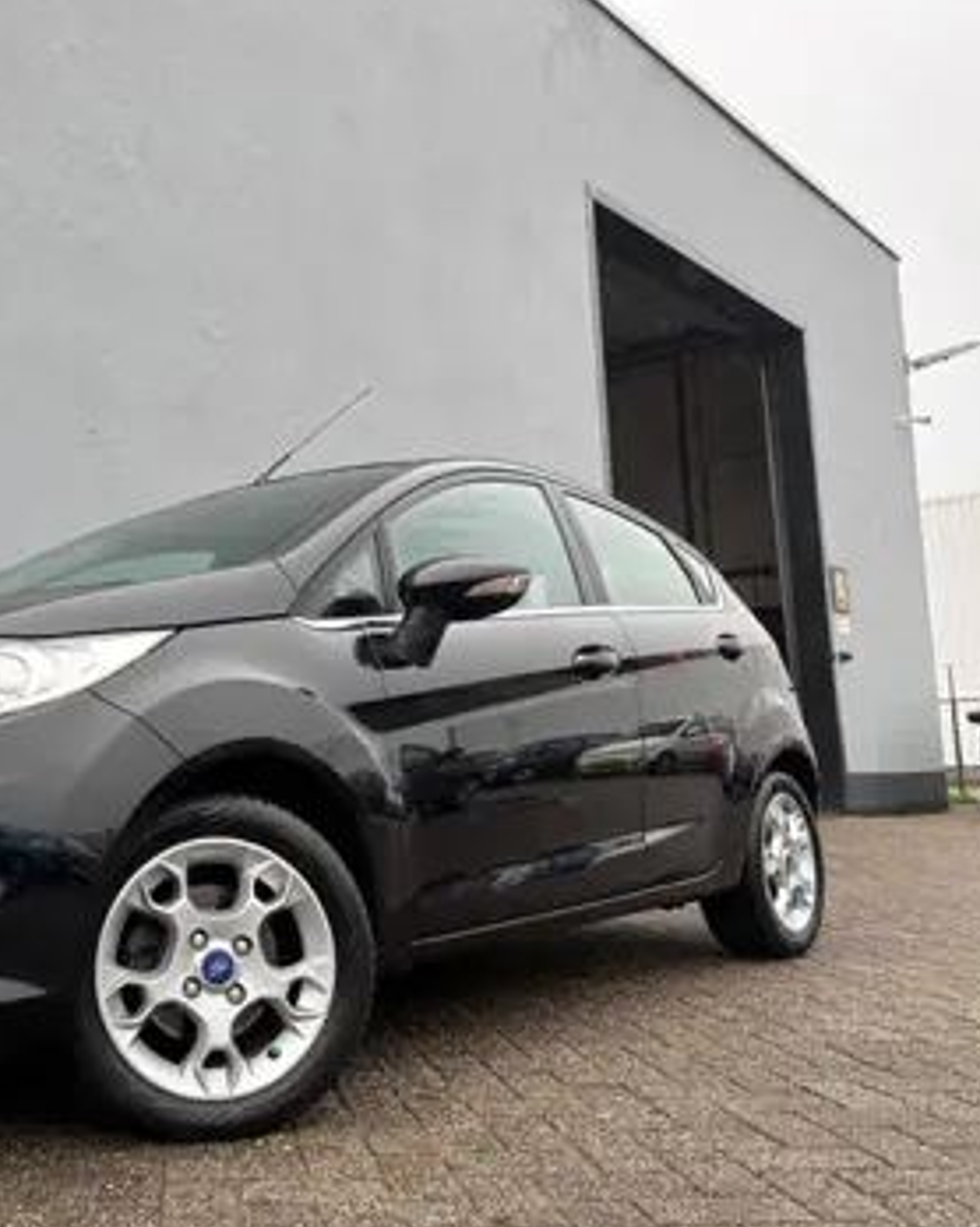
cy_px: 617
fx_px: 1270
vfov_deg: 51.6
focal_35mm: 35
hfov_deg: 40.0
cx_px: 159
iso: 40
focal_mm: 5.96
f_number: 1.6
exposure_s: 1/223
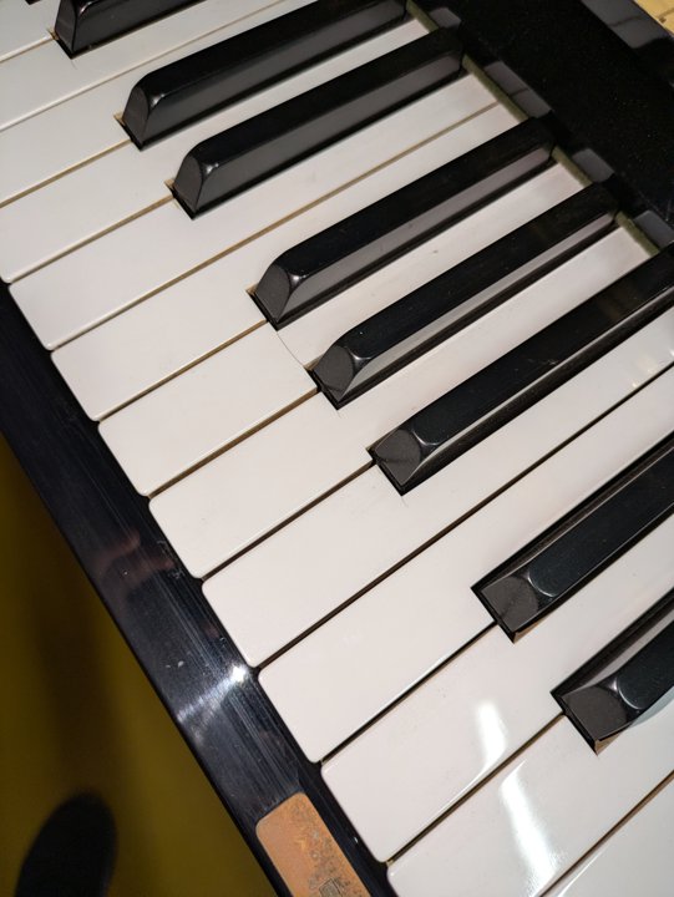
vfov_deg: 69.4
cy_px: 448
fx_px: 648
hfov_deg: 54.9
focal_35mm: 25
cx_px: 337
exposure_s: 1/120
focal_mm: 5.43
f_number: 1.89
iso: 74
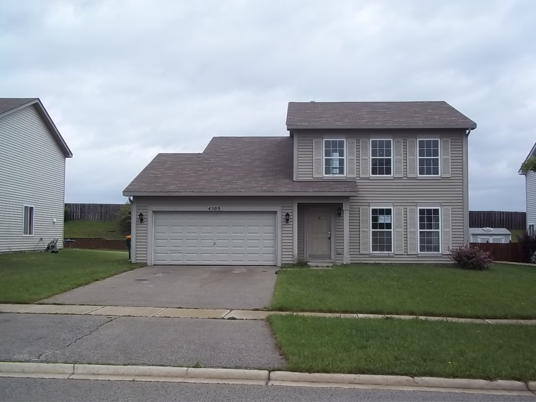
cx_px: 268
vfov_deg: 39.7
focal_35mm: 36
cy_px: 201
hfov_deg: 51.4
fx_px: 557
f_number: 8
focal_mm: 6.5
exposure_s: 1/200
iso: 80
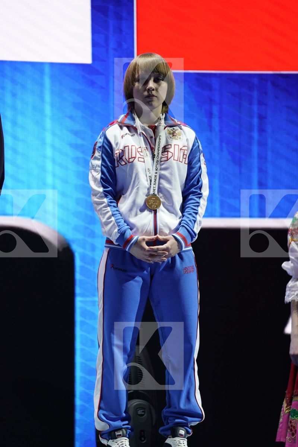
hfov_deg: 6.9
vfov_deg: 10.3
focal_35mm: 200
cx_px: 149
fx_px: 2483
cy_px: 224
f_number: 2.8
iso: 400
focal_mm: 200
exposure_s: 1/250
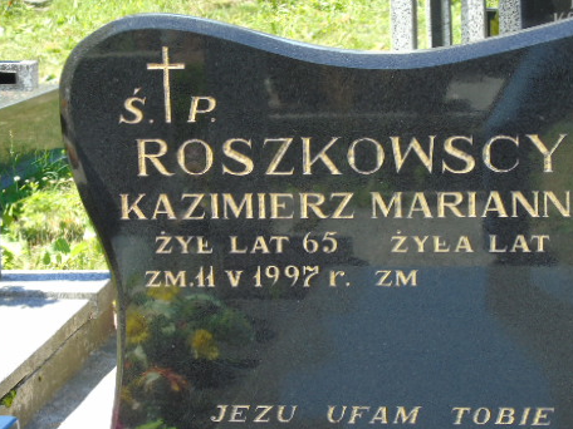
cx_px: 348
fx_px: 1904
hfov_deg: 17.1
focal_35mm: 115
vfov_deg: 12.9
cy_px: 270
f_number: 4.1
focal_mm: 15
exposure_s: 1/100
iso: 80
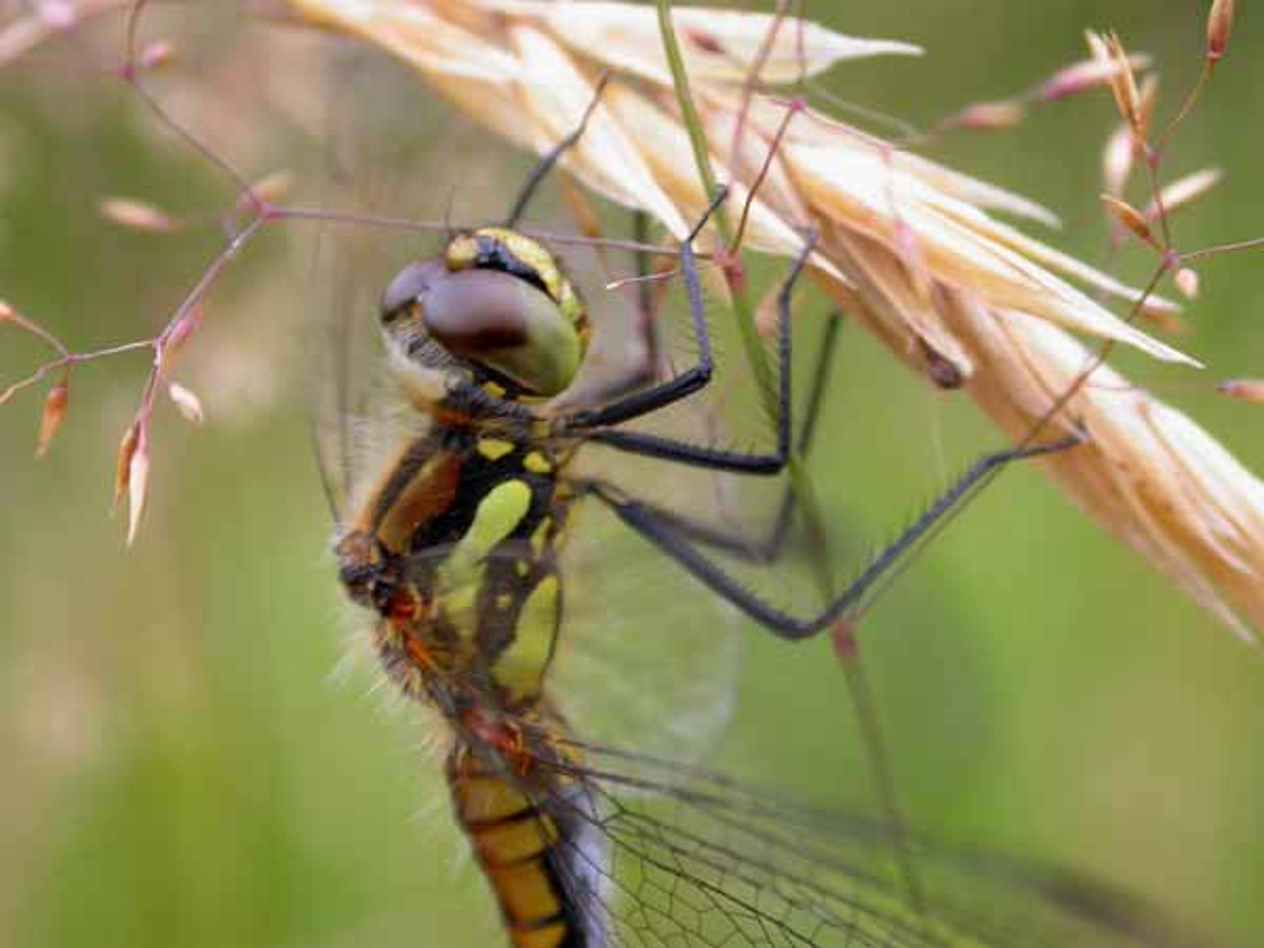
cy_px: 474
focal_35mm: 103
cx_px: 632
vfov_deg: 14.4
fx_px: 3761
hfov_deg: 19.1
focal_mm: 21.3
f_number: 4
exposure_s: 1/91.3
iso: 100
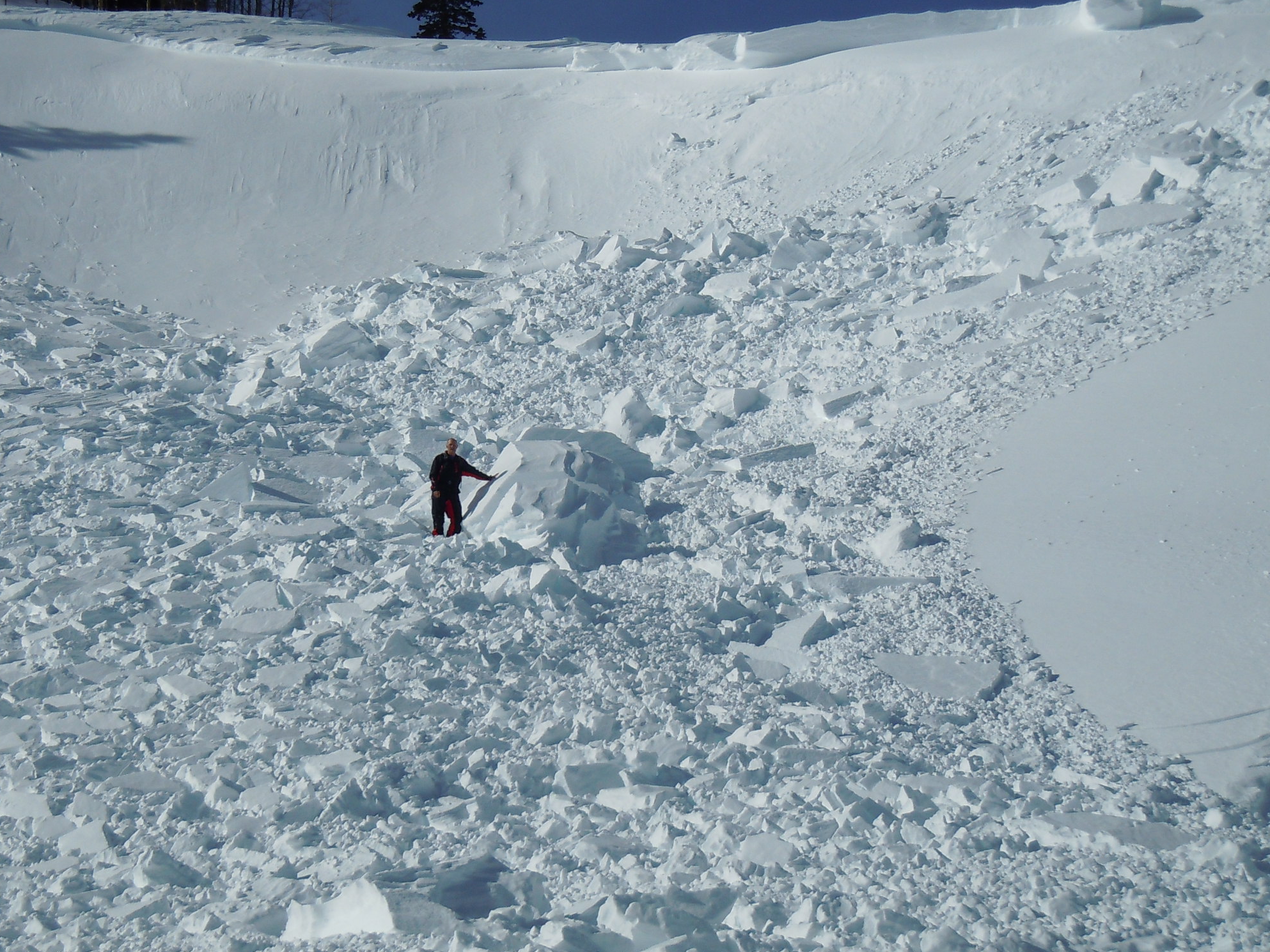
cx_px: 523
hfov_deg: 25.3
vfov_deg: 19.1
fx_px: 2825
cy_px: 406
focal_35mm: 77
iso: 100
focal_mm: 10.6
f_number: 8
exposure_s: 1/1000
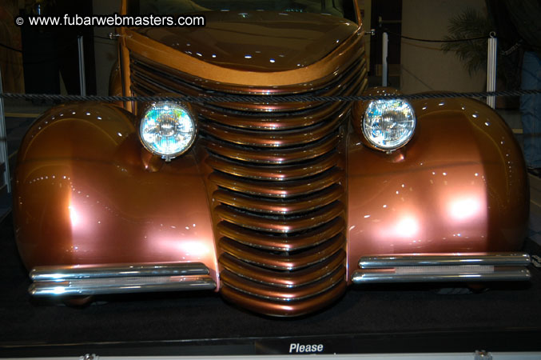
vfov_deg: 26.4
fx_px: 766
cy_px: 180
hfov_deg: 38.9
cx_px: 270
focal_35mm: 51
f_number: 5
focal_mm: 34
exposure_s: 1/60
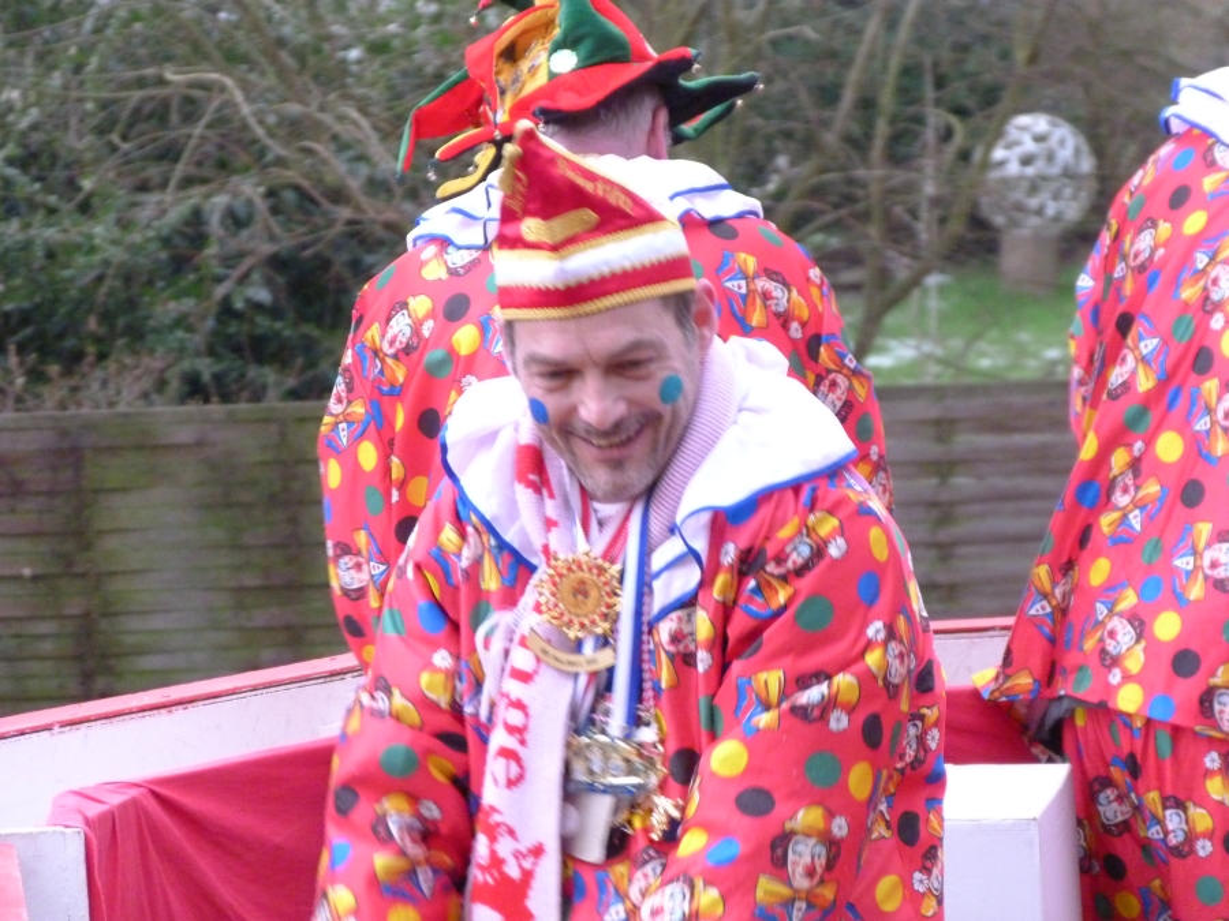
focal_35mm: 259
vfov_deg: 5.7
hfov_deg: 7.6
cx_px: 614
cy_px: 460
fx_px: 9195
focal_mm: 46.6
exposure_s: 1/60
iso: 800
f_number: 4
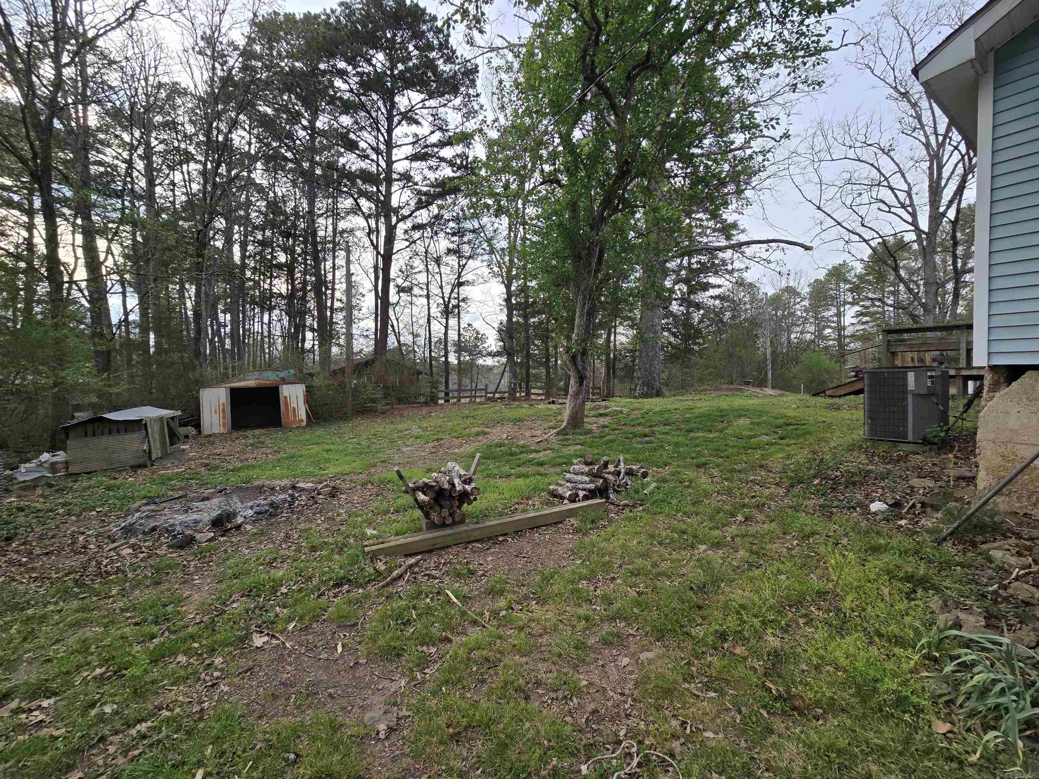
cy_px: 390
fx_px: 390
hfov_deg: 106.2
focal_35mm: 13
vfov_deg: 89.9
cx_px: 520
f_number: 2.2
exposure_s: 1/720
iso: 50
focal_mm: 2.2
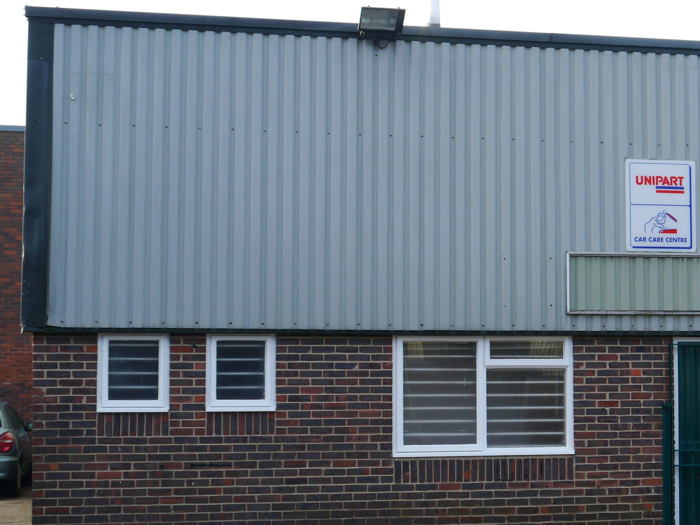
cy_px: 282
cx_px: 535
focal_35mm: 77
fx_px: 1557
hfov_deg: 25.0
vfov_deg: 19.1
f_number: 5.6
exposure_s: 1/160
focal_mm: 22
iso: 160
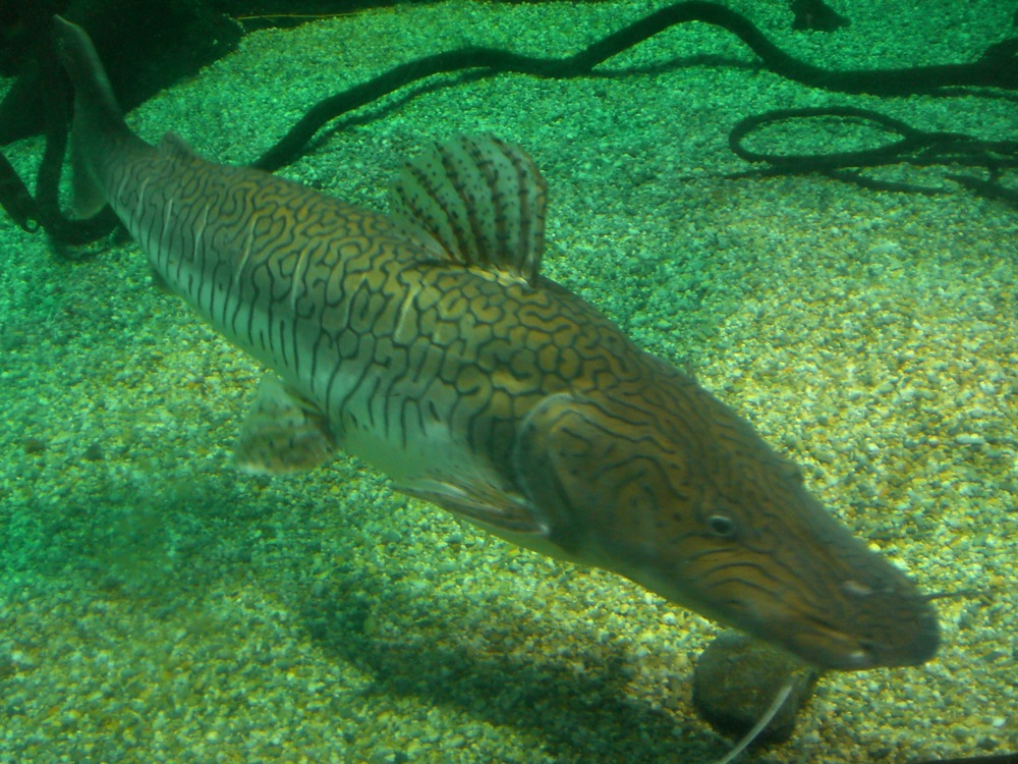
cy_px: 382
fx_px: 1118
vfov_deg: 37.7
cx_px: 509
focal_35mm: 38
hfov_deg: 49.0
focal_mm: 6.3
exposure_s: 1/13
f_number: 3.1
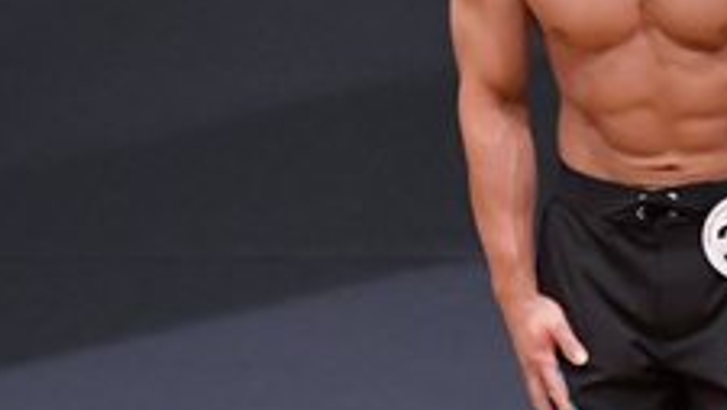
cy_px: 258
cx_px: 709
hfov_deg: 2.0
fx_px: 20856
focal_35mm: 1081
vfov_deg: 1.1
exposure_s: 1/400
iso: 6400
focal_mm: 200
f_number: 5.6
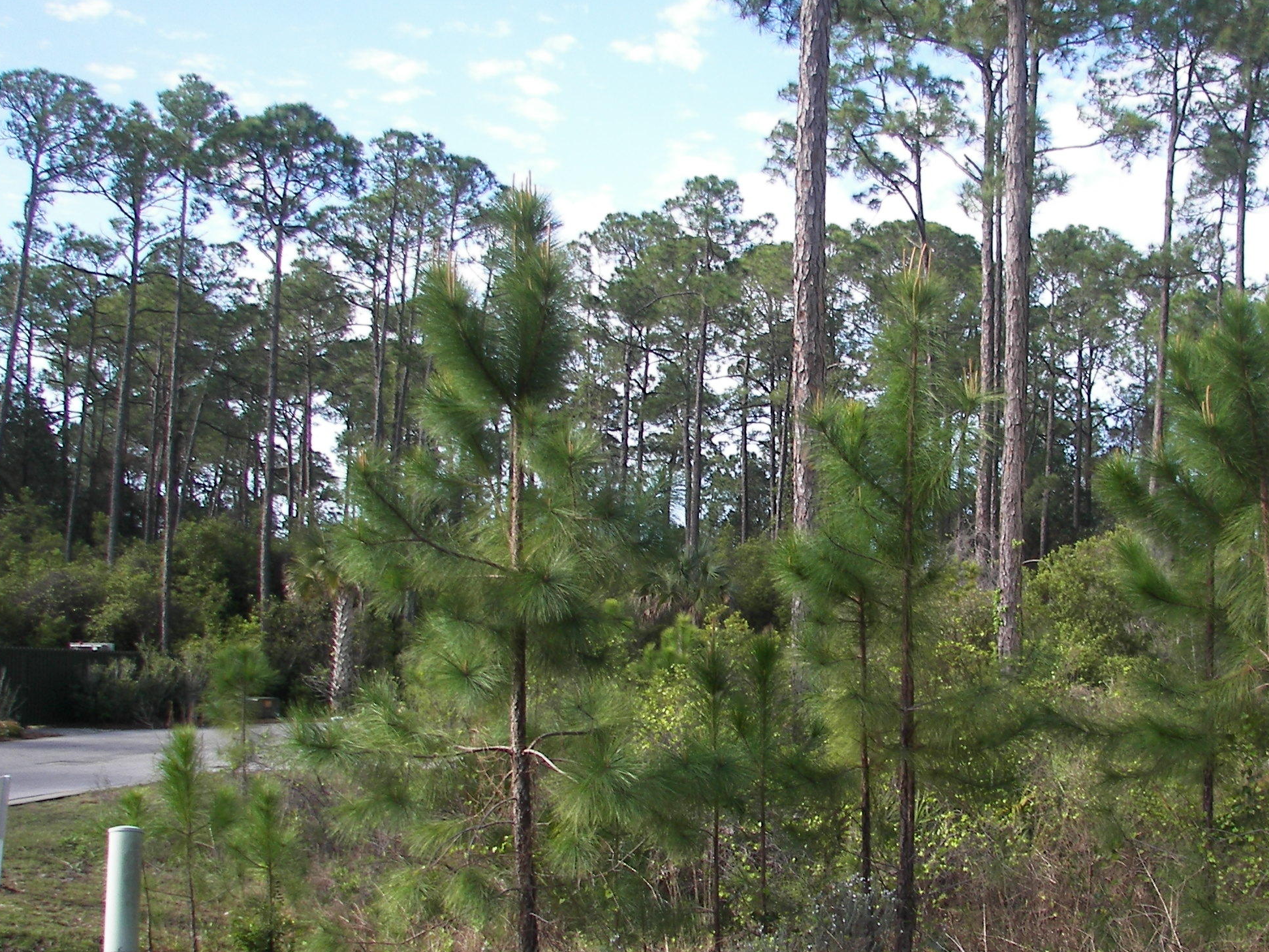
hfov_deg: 39.3
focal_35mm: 48
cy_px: 518
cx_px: 826
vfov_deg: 30.3
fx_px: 1760
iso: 50
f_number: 2.8
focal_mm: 6
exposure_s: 1/250
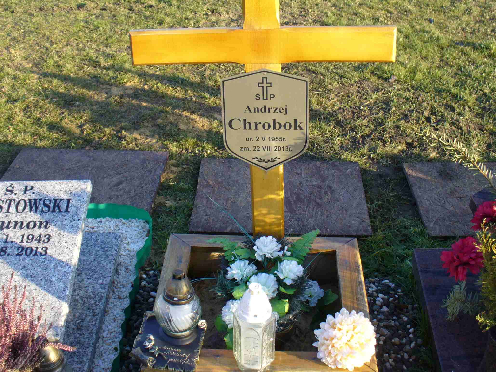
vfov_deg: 31.4
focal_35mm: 46
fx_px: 659
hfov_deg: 41.2
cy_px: 152
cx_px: 258
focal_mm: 6.1
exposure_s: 1/200
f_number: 2.8
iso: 80
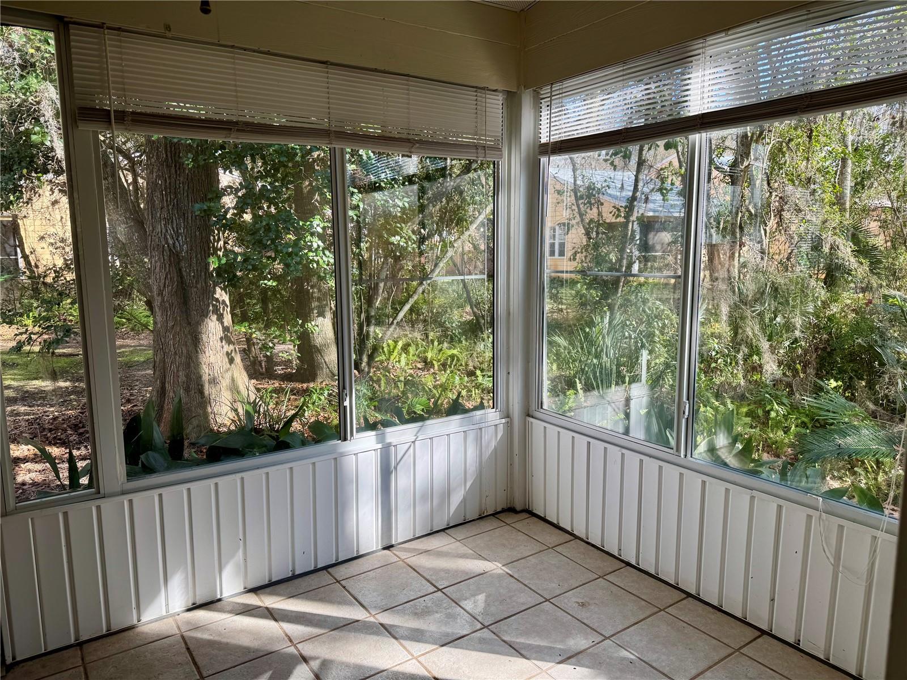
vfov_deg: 56.8
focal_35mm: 24
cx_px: 454
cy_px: 340
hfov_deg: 71.6
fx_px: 629
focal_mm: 6.76
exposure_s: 1/522
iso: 80
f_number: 1.78
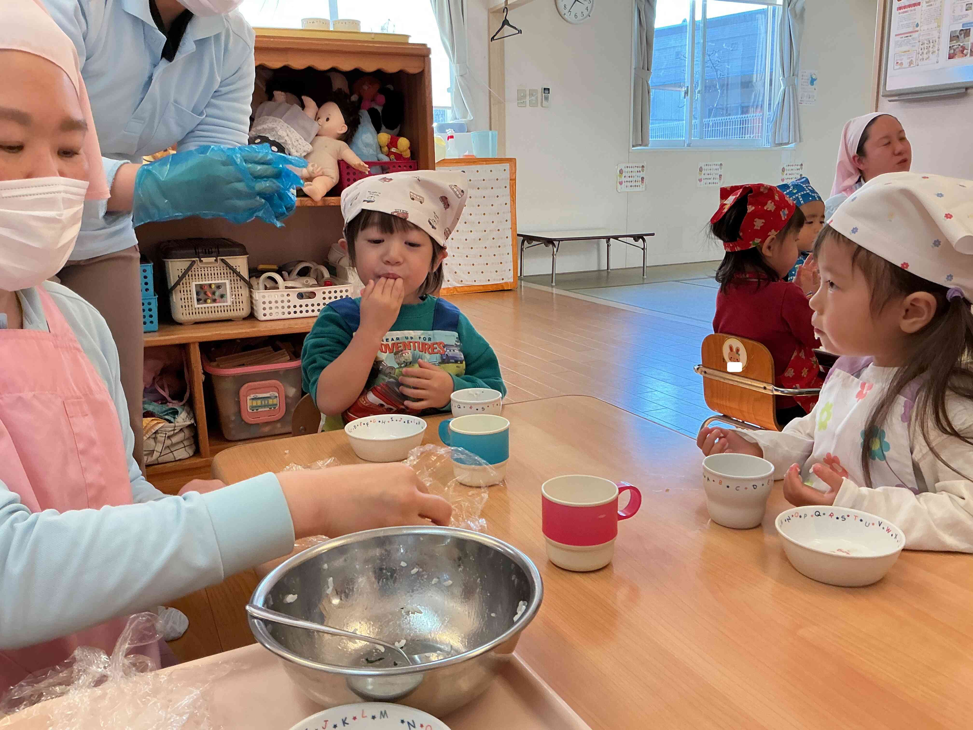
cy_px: 365
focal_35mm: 29
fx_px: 815
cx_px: 486
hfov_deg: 61.7
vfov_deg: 48.2
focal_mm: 3
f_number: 1.8
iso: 64
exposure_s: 1/120
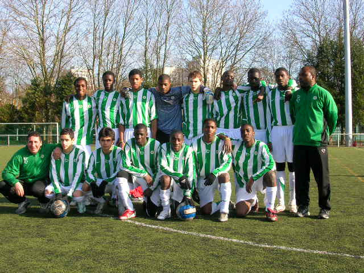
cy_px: 136
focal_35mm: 50
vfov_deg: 29.1
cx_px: 182
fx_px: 526
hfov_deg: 38.2
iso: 50
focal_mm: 8.4
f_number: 5.6
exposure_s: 1/128
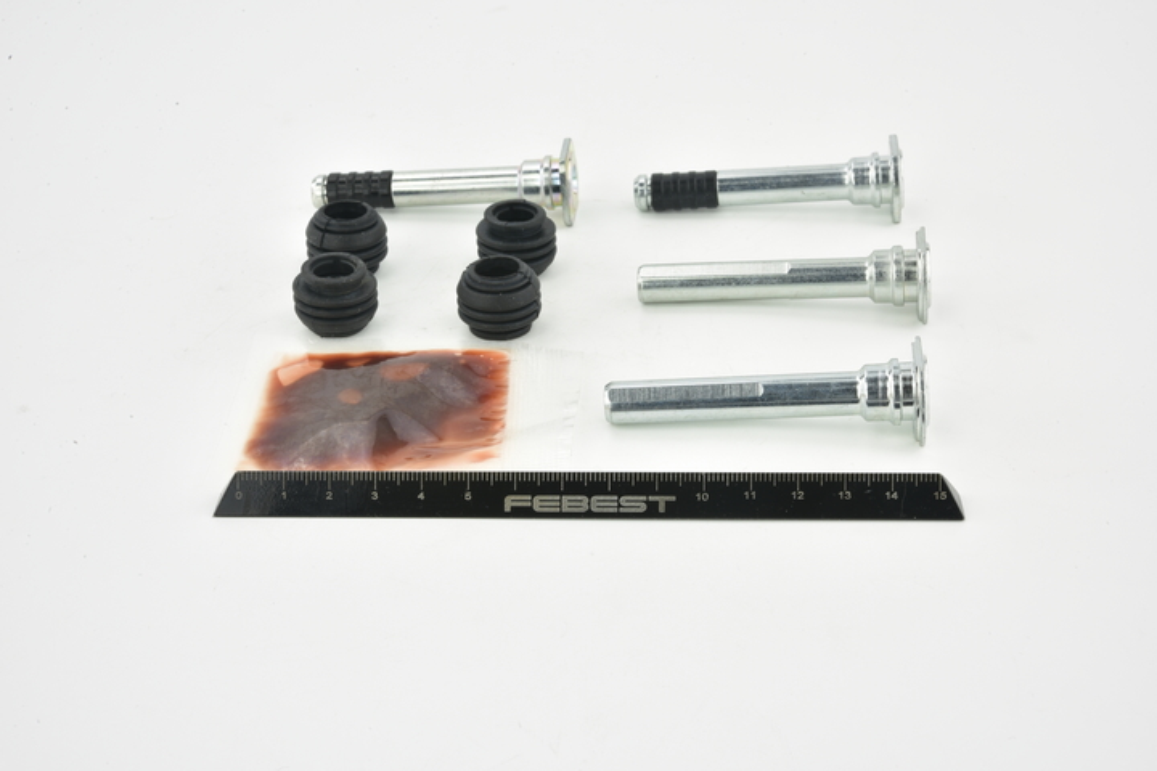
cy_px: 386
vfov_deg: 22.6
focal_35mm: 60
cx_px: 578
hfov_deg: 33.4
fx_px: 1928
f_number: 29
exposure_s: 1/2.5
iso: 64
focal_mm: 60
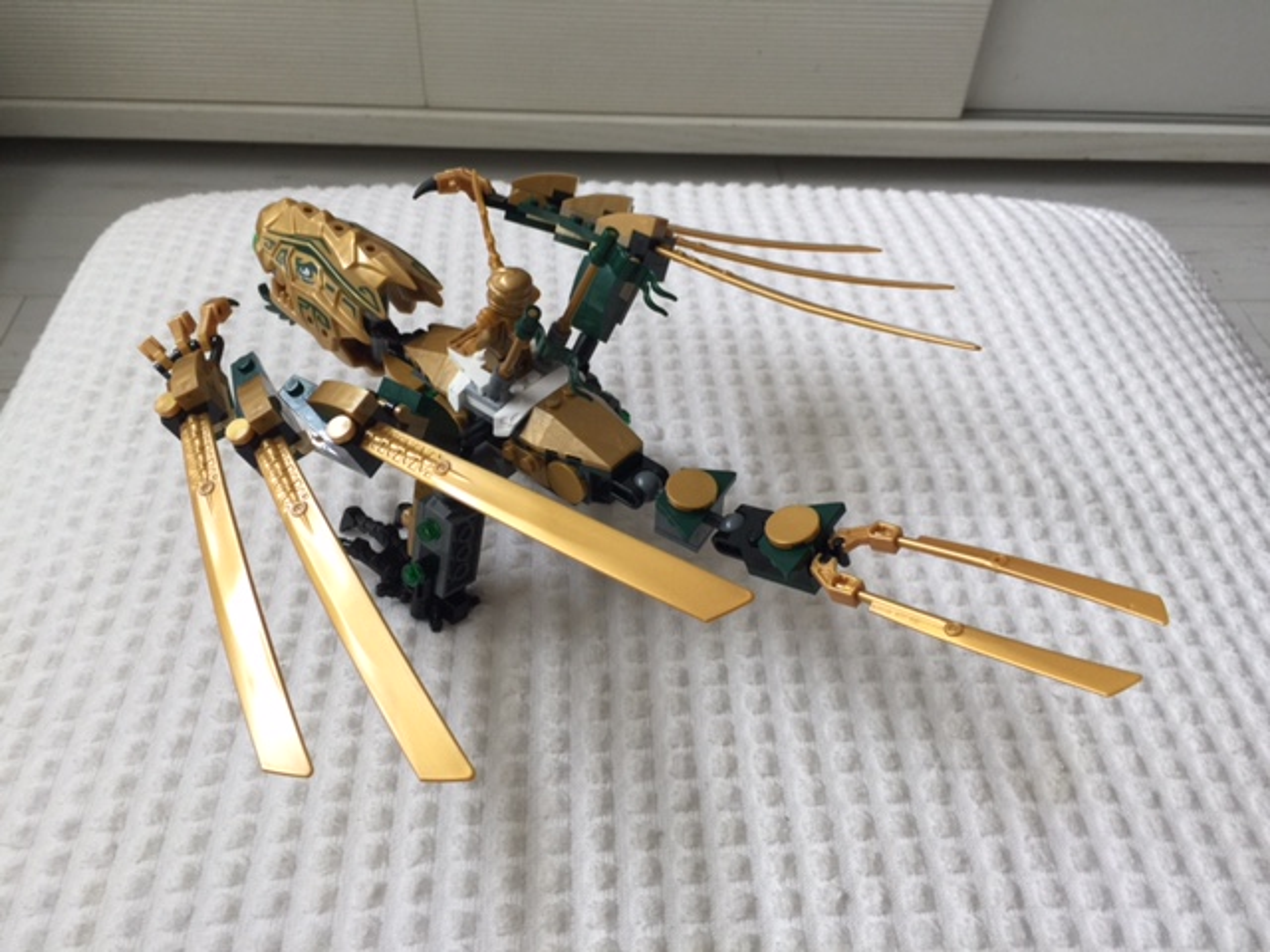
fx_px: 1064
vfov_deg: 48.2
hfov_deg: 61.7
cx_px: 635
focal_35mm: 29
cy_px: 476
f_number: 2.2
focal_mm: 4.15
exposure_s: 1/15
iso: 40
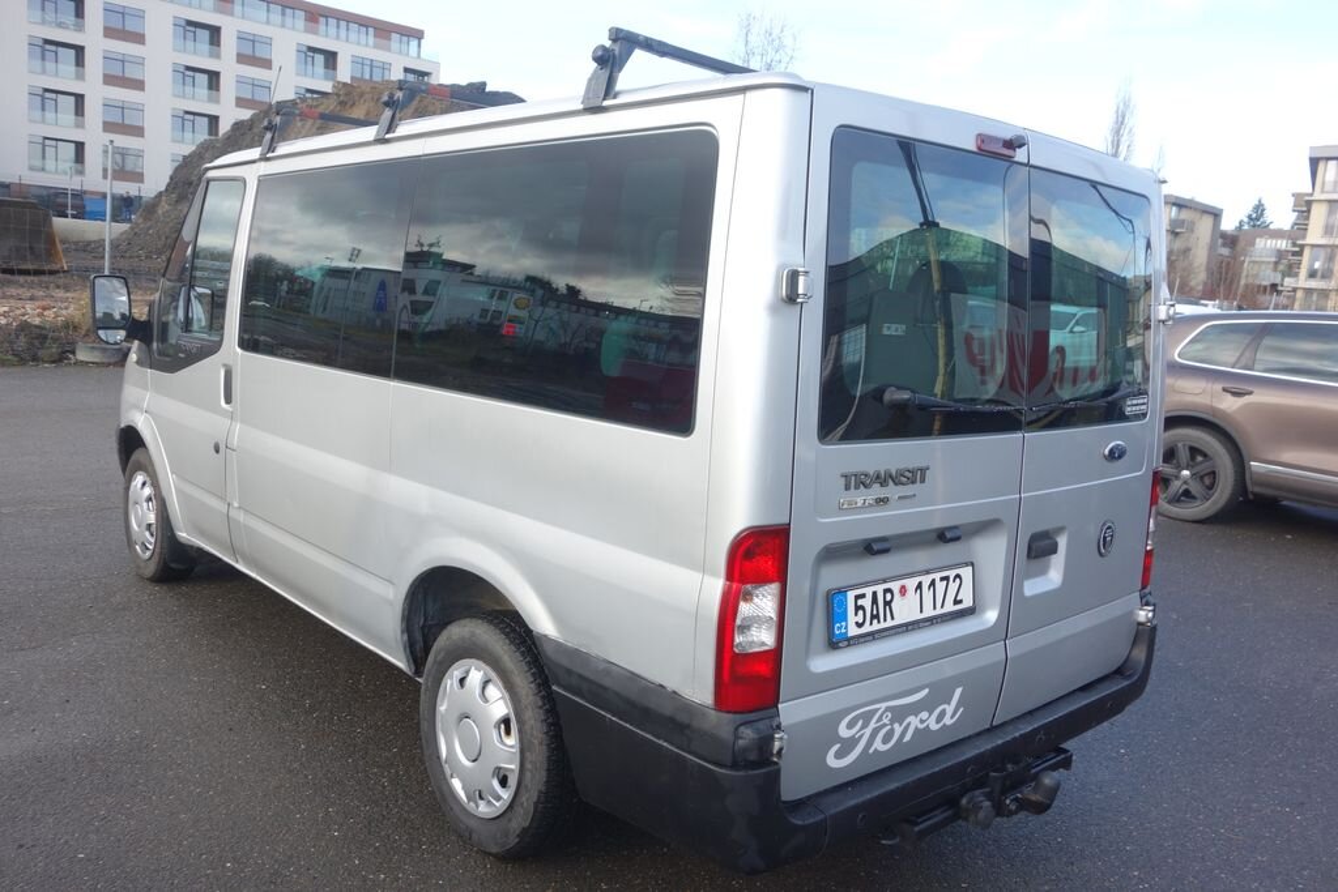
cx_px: 669
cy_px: 446
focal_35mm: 28
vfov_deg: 46.4
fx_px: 1041
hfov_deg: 65.5
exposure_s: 1/100
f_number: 5
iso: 125
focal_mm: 10.4
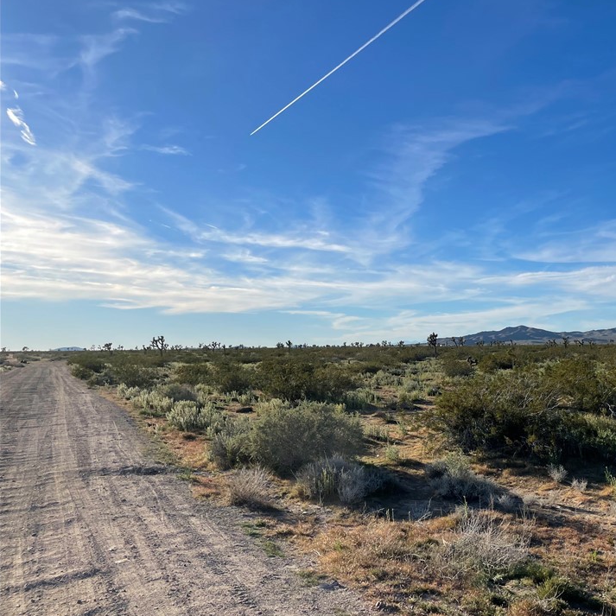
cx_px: 441
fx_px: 664
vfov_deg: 49.7
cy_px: 309
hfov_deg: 48.3
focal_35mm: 33
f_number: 1.6
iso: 32
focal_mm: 4.2
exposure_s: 1/5291
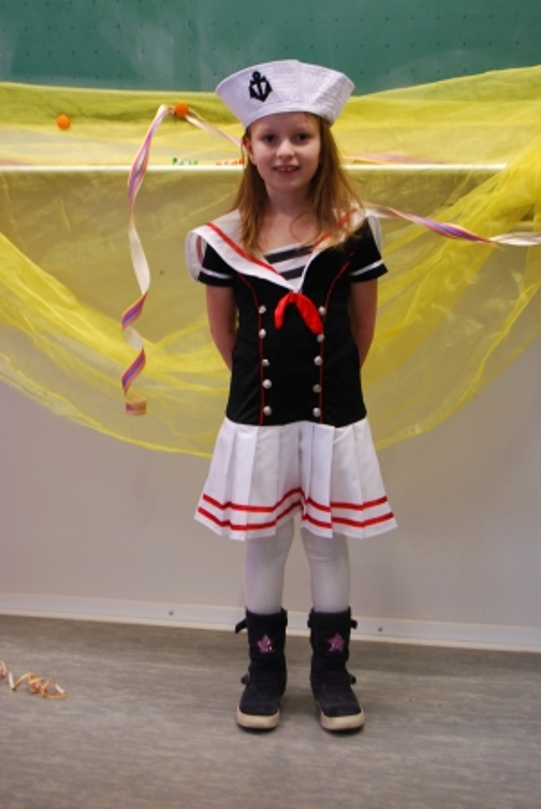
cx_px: 270
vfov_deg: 27.0
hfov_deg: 18.2
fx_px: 1687
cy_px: 404
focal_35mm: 75
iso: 400
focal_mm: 50
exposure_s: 1/30
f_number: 5.6
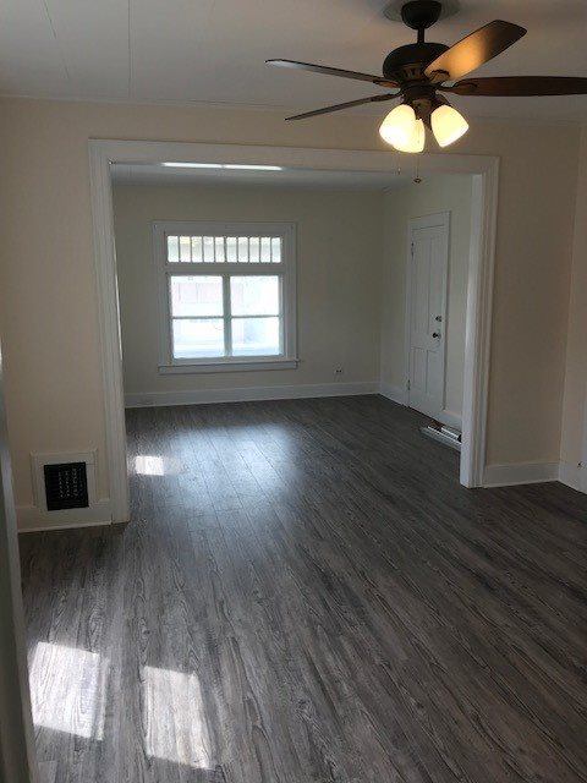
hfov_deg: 49.7
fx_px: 633
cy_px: 392
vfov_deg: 63.4
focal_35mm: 28
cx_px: 294
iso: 20
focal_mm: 3.99
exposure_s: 1/60
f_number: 1.8
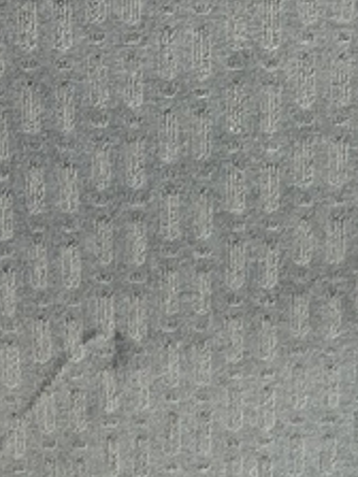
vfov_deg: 9.8
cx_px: 28
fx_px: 2565
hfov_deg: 8.0
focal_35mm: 186
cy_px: 1005
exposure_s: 1/129
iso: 32
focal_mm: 5.1
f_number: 1.6
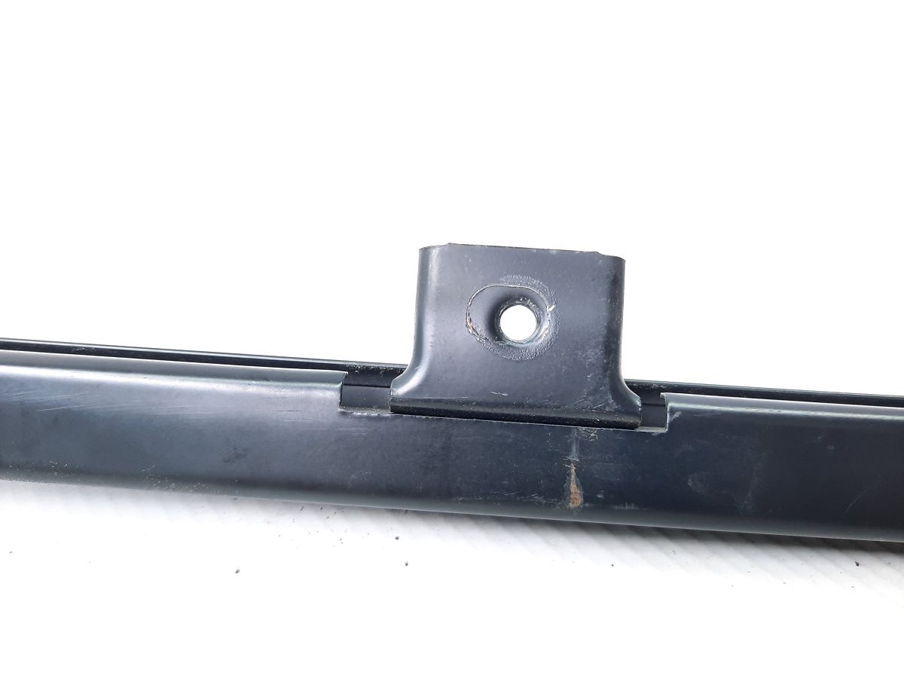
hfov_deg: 69.4
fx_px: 653
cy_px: 339
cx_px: 452
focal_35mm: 25
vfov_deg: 54.9
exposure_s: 1/50
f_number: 2
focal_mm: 4.6
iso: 160
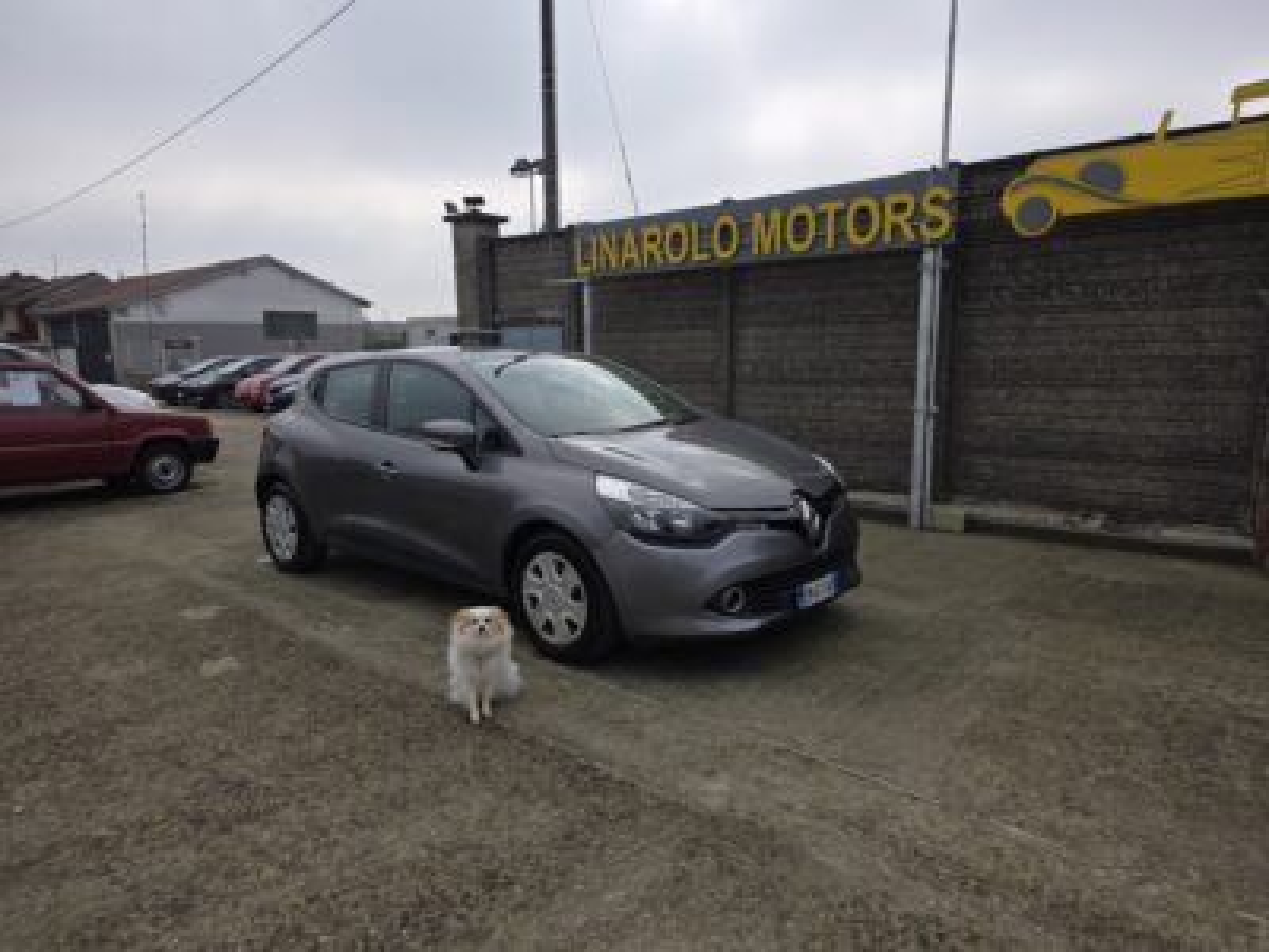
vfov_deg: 58.9
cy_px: 476
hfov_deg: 73.9
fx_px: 843
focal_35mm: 23
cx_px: 634
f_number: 1.7
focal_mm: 6.25
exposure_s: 1/788
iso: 12
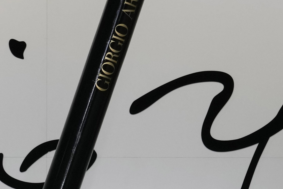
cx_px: 108
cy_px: 287
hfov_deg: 4.6
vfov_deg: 3.1
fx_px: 3499
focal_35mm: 445
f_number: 7.1
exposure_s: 1/640
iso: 640
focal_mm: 77
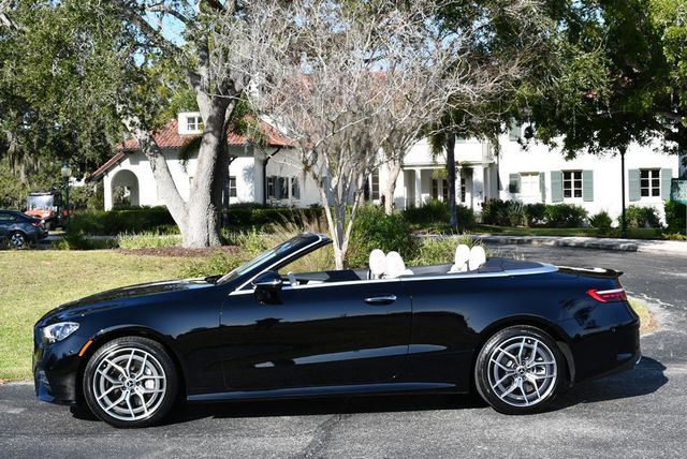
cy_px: 230
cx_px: 344
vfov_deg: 25.1
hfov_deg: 36.8
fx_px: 1031
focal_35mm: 54
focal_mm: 27
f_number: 8
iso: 125
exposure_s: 1/250
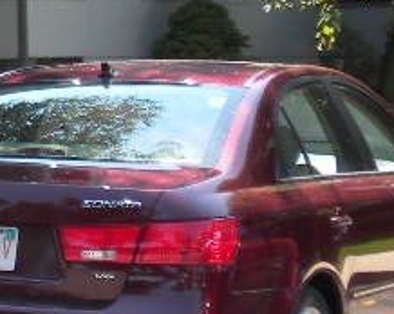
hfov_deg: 10.3
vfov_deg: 9.0
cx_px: -437
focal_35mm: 170
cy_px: -74
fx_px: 1981
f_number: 3.5
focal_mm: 6.6
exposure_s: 1/152
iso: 64
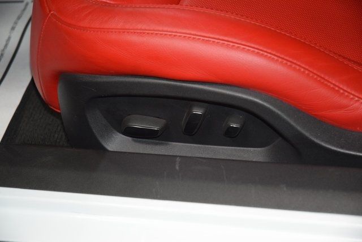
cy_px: 121
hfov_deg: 19.5
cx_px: 181
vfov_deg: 13.0
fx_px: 1056
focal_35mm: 105
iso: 2800
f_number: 4.5
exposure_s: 1/125
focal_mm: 70
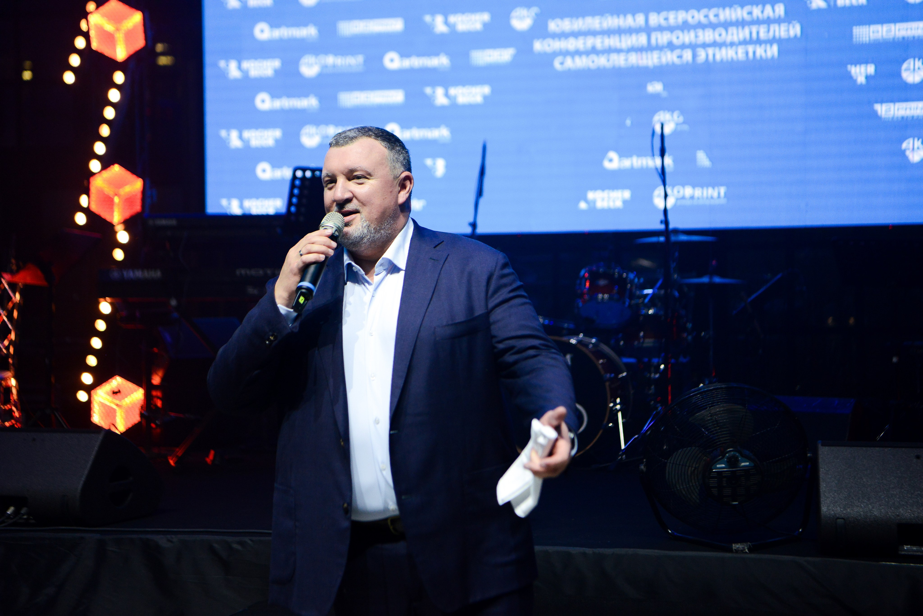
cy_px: 308
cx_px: 462
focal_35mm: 70
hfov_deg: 28.8
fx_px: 1795
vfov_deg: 19.5
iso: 1600
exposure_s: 1/500
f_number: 2.8
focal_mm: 70
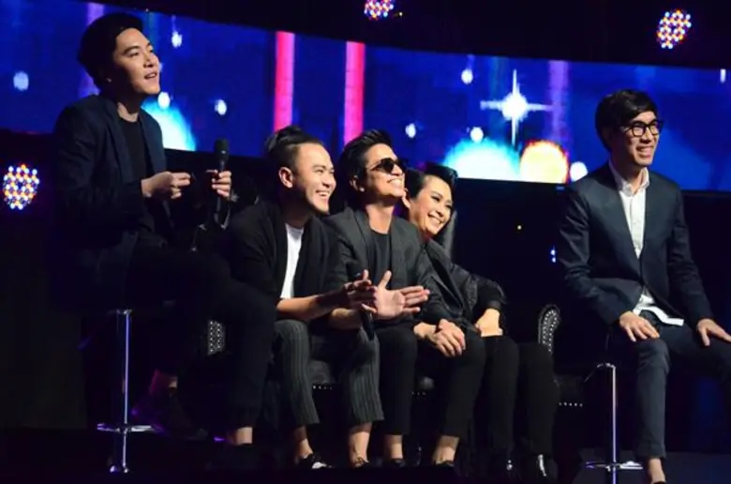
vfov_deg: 6.7
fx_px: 4102
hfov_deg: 10.2
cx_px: 366
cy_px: 242
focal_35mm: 202
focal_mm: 135
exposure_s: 1/200
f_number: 5.6
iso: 6400
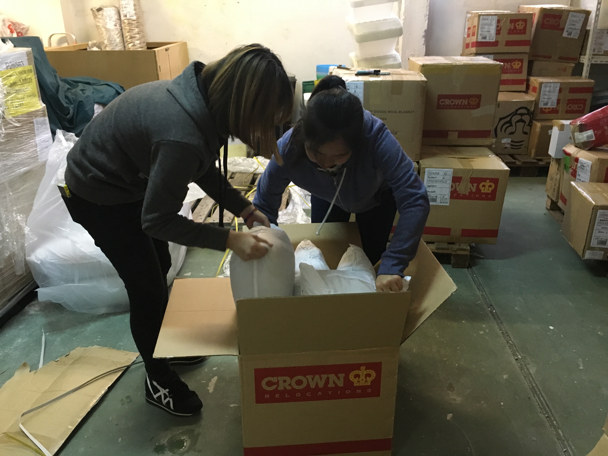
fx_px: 509
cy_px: 228
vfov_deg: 48.2
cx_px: 304
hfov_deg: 61.7
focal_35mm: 29
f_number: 2.2
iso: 250
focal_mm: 4.15
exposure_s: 1/25
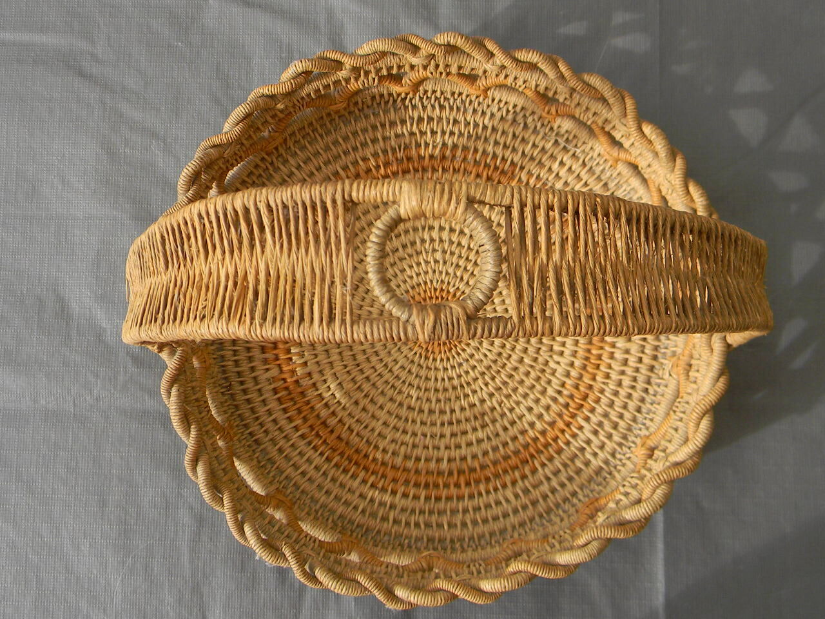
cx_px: 412
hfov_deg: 63.4
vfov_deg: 49.7
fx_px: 667
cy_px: 310
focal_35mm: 28
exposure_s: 1/111
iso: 80
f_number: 3.5
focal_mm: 5
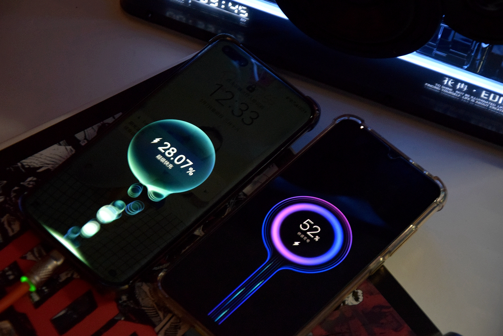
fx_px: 1677
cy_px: 168
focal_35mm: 120
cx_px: 252
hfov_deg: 17.1
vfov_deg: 11.4
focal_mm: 80
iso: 3200
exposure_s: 1/25
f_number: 5.3
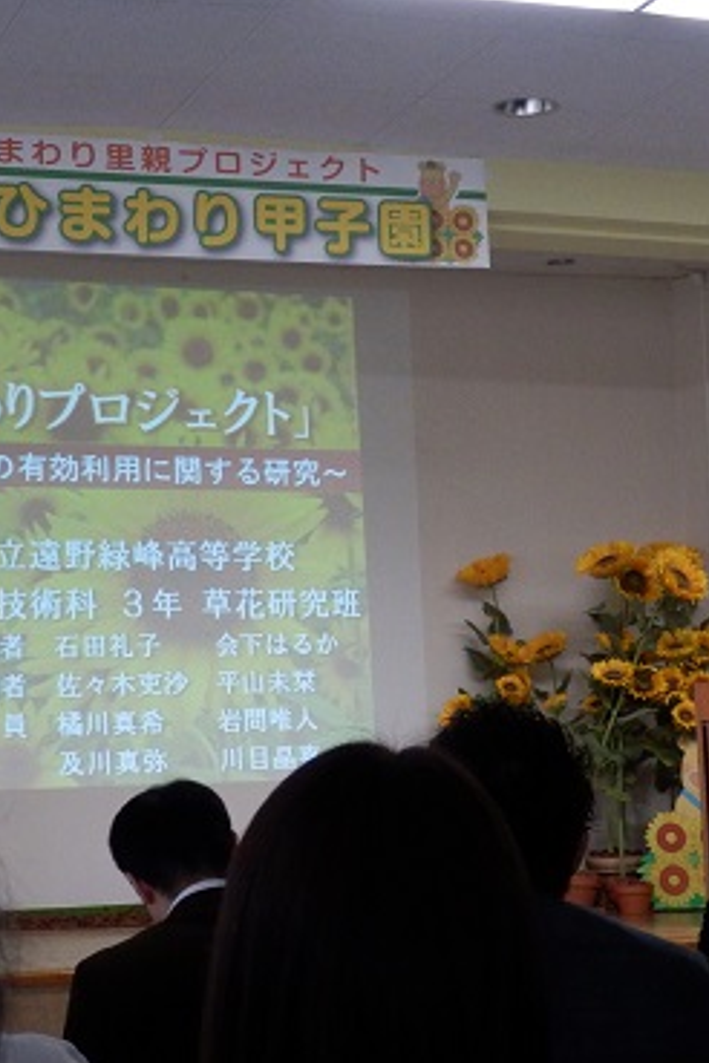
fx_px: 2245
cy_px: 534
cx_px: 254
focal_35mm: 76
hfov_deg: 17.9
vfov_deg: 26.7
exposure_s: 1/50
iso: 800
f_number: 4.1
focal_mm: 9.8
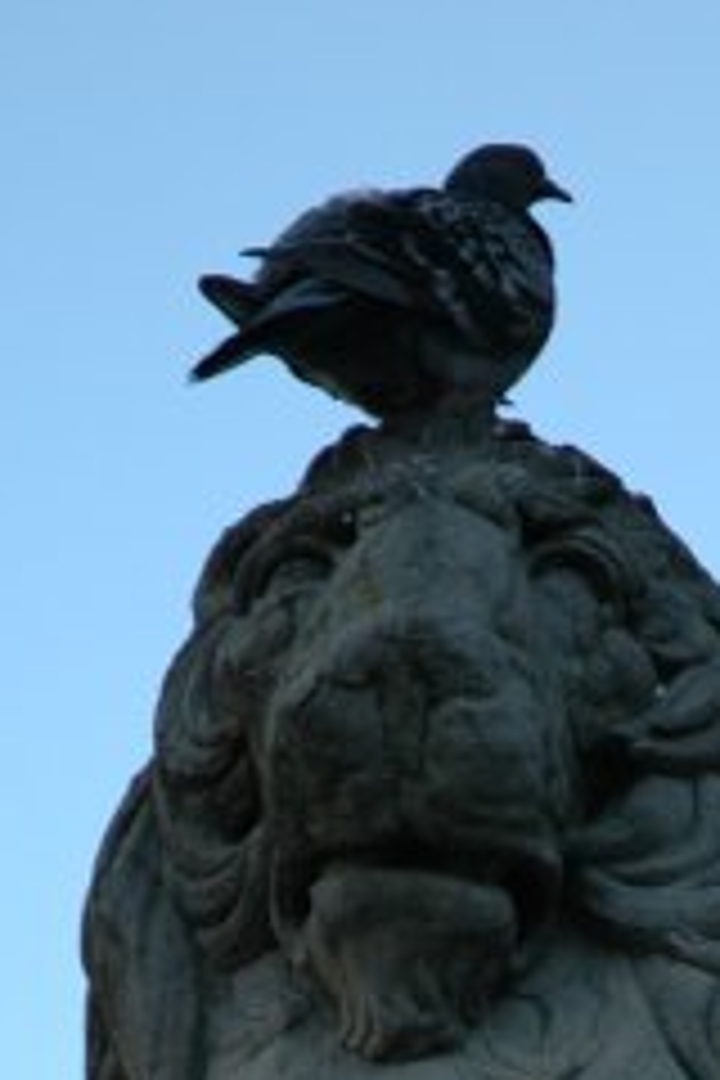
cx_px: 526
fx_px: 8369
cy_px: 1498
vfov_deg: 7.3
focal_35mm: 279
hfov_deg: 4.9
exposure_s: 1/500
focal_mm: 62
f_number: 4.5
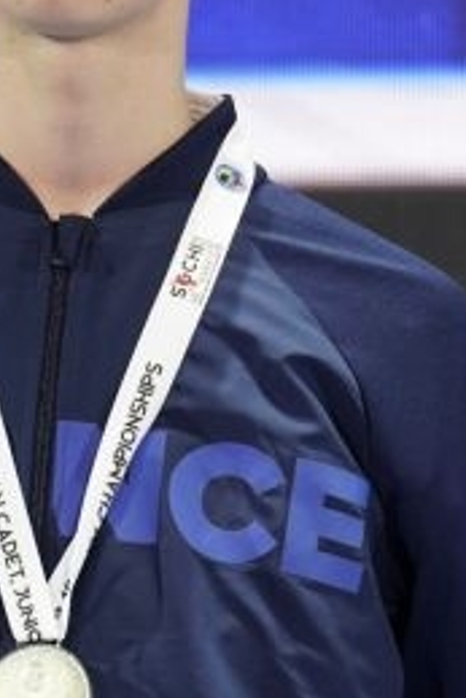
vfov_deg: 2.2
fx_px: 17935
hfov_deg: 1.5
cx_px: -70
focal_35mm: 925
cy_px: 488
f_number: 2.8
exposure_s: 1/250
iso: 640
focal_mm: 200
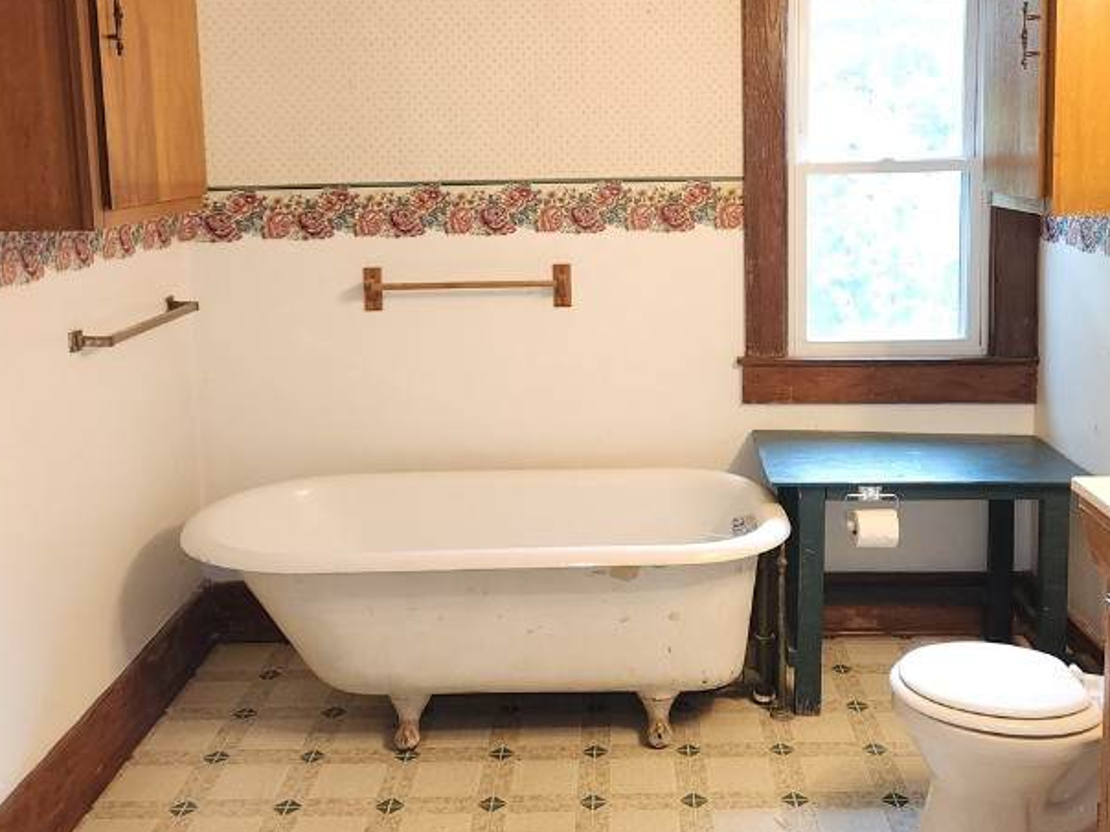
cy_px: 283
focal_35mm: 39
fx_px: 1251
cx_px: 656
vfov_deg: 36.5
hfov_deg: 47.6
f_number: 1.8
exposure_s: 1/30
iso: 100
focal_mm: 5.4
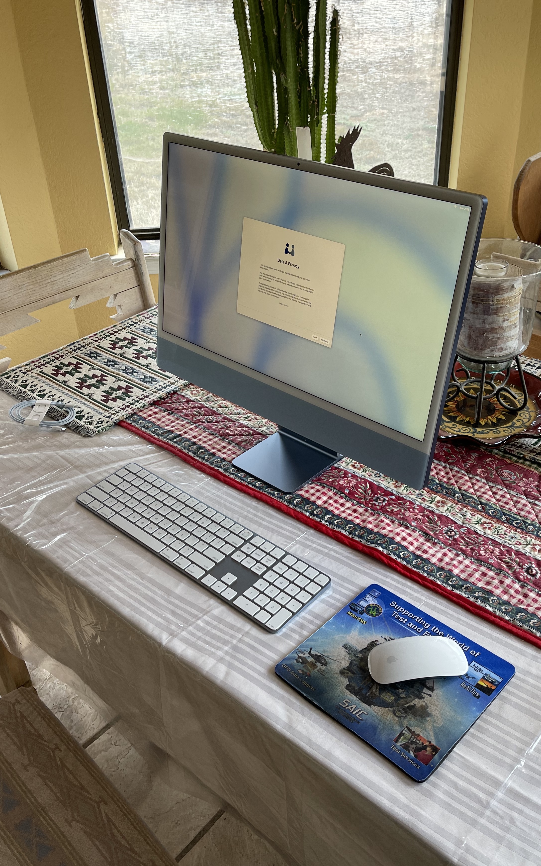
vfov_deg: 59.7
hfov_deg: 39.4
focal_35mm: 32
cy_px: 439
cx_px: 293
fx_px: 755
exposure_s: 1/121
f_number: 1.6
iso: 64
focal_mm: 5.1
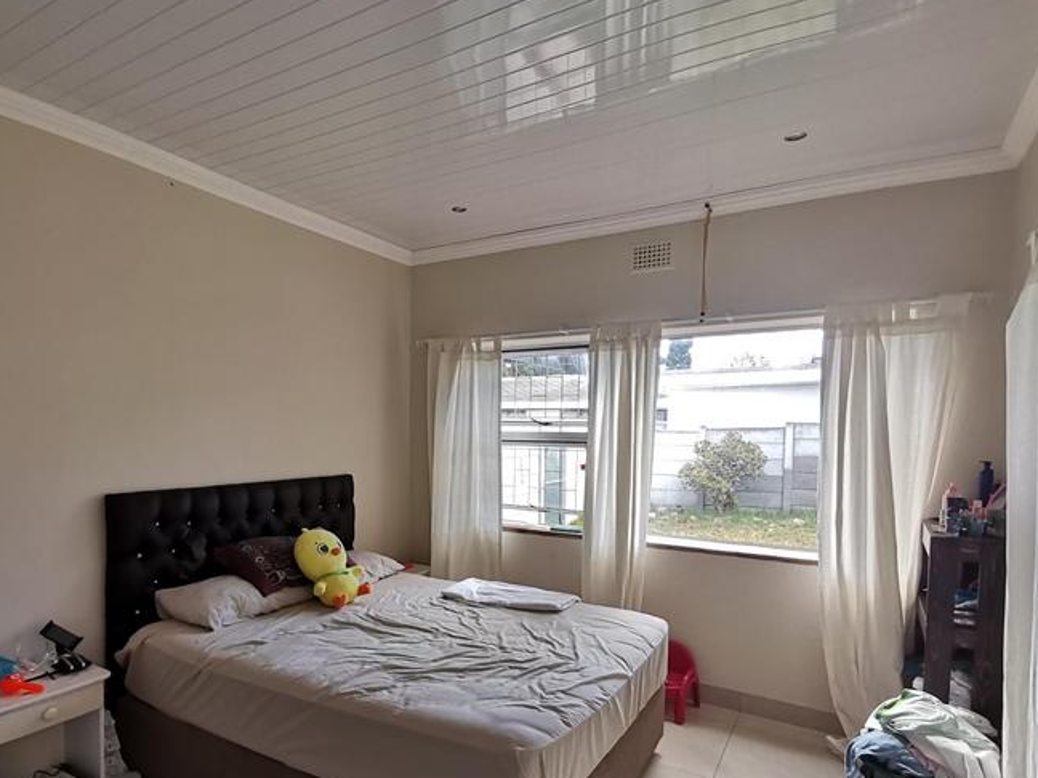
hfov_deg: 78.7
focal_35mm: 21
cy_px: 463
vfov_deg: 62.9
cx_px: 457
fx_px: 630
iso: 160
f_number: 2.4
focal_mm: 1.78
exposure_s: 1/100
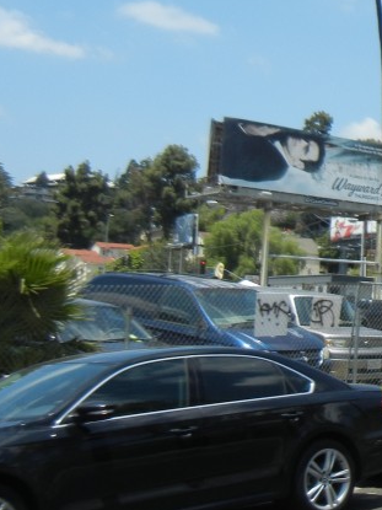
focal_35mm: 74
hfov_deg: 17.7
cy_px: 203
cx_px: 586
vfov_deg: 26.3
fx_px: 1089
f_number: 7
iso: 160
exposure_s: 1/340
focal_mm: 5.4
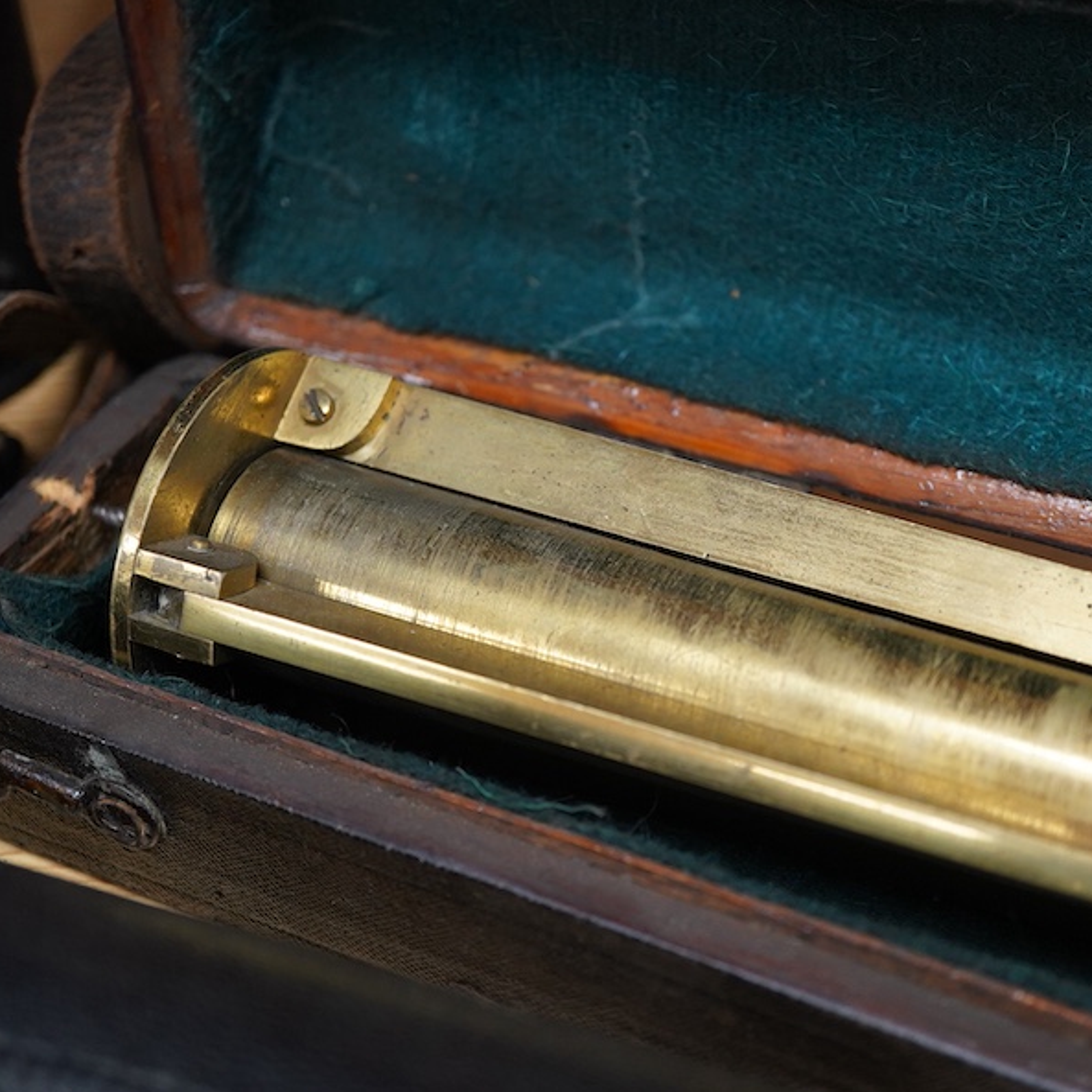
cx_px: 576
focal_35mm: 58
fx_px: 2070
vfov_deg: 29.6
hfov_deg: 29.5
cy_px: 549
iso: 1250
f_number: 3.5
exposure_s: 1/125
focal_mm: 30
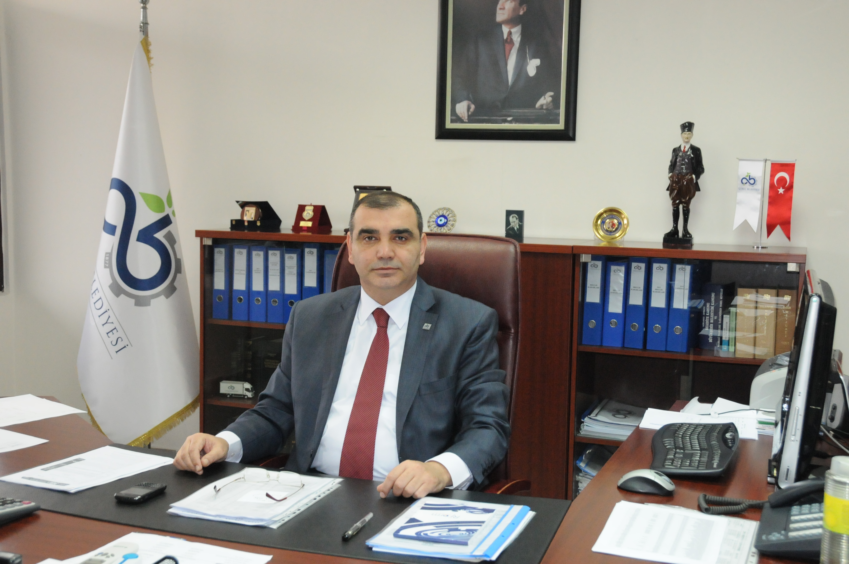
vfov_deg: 30.8
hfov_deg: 45.0
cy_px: 282
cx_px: 424
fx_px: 1025
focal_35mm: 44
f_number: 6.3
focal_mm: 29
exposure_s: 1/160
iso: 2500
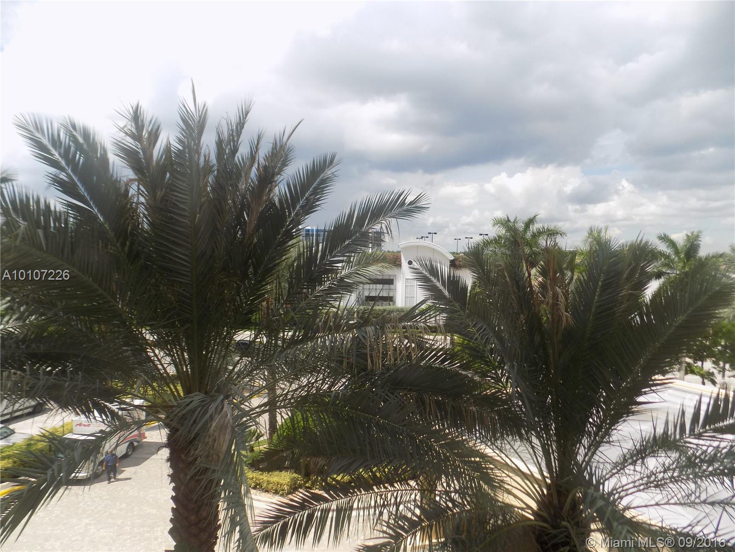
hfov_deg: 73.9
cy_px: 276
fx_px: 488
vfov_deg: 58.9
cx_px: 368
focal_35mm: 23
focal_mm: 4
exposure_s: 1/800
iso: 80
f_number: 3.1
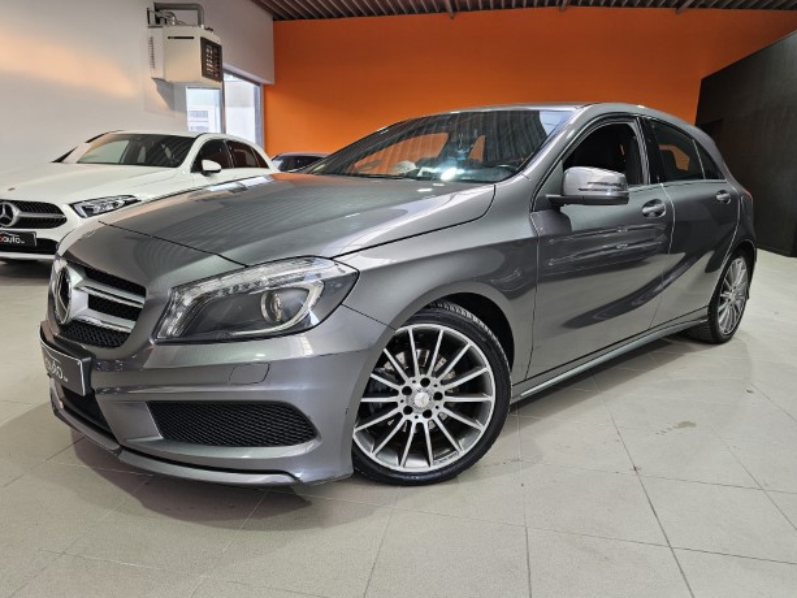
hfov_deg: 71.6
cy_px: 298
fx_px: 553
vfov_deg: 56.8
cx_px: 398
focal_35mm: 24
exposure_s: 1/180
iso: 100
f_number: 1.7
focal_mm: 6.3
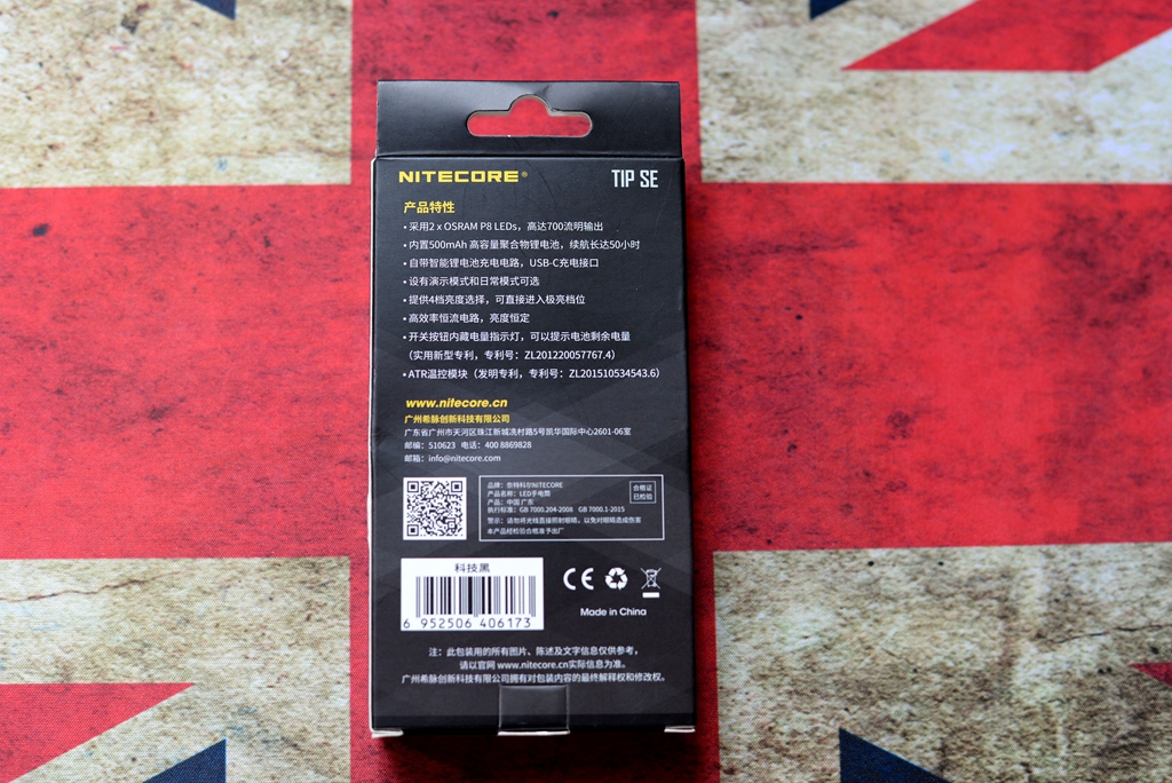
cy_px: 392
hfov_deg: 39.6
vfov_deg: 27.0
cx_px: 586
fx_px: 1629
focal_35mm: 50
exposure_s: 1/160
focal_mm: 50
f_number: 3.5
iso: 400
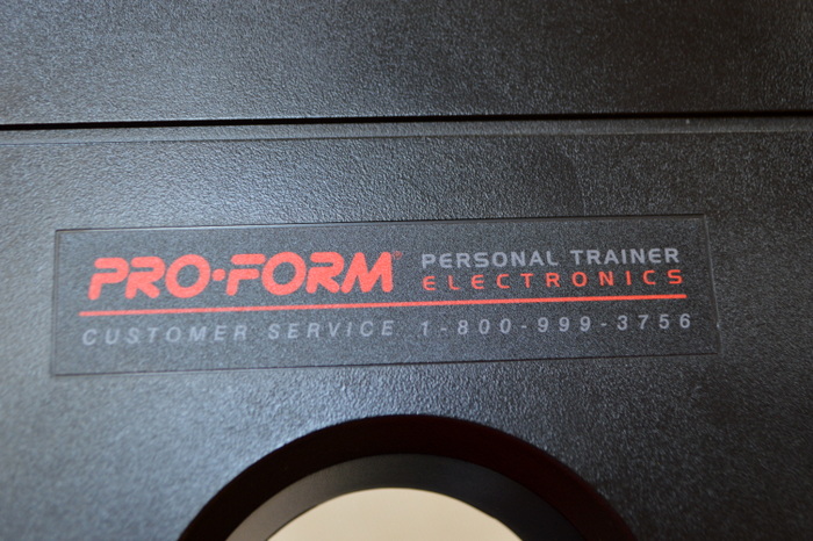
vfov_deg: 25.7
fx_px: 1185
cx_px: 406
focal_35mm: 52
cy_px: 270
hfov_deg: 37.9
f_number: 5
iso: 560
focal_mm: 35
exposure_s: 1/15
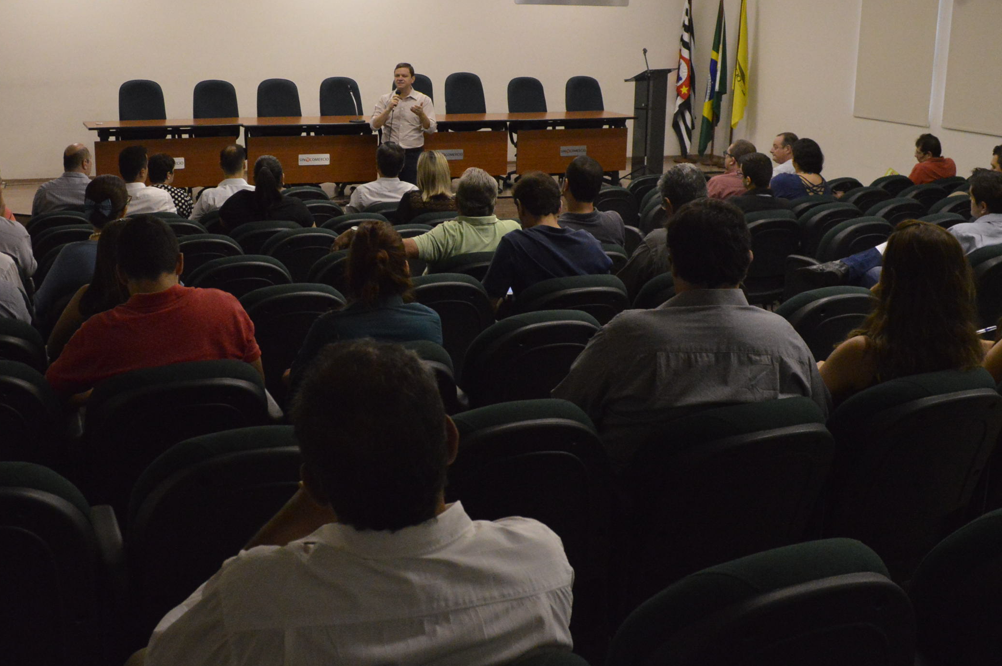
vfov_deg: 34.0
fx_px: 1085
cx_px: 401
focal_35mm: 39
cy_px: 253
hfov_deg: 49.3
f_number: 5.6
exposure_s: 1/60
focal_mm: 18
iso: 3200
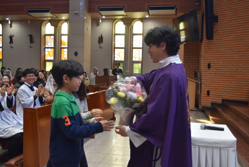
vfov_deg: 35.5
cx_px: 124
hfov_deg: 51.3
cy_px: 84
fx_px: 260
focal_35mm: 38
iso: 400
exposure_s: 1/80
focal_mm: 25
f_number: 4.5
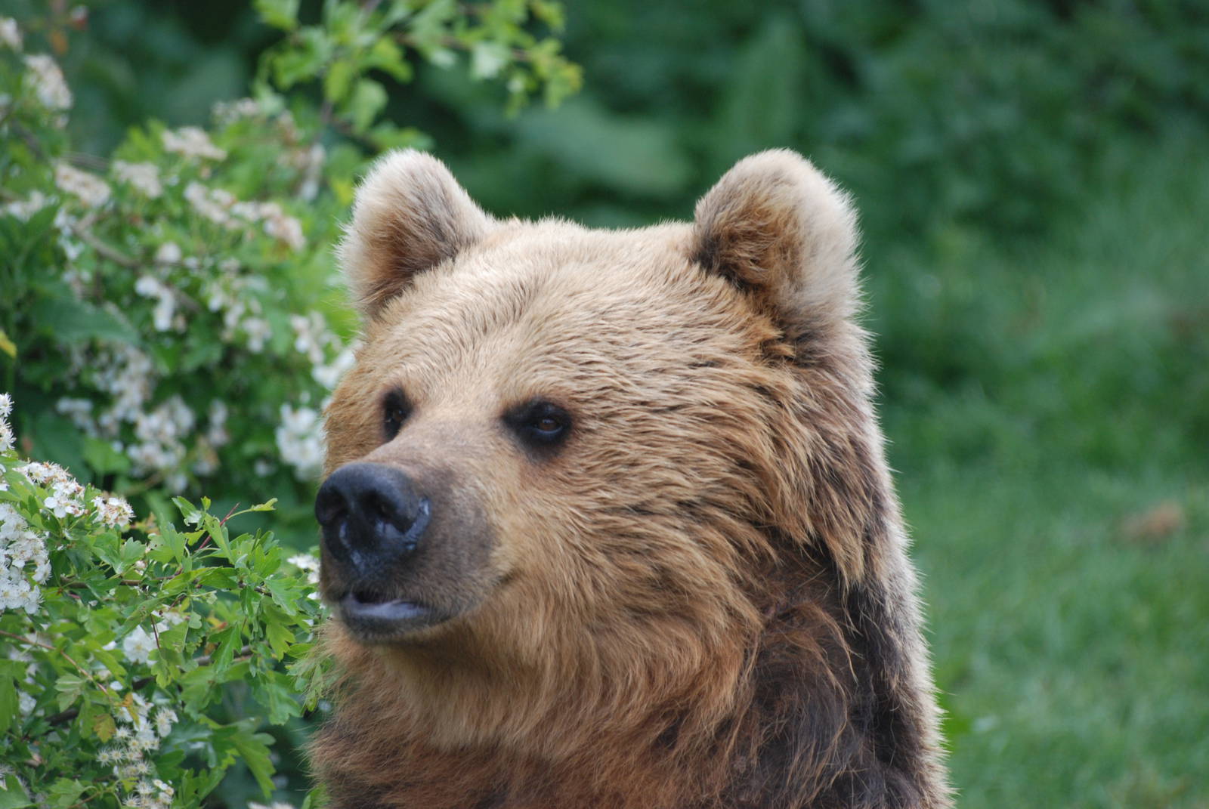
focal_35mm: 360
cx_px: 604
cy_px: 404
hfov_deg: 5.7
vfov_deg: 3.8
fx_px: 12104
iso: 400
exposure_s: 1/320
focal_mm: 240
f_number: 5.3
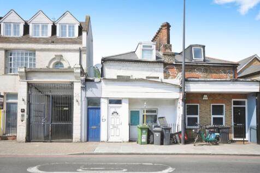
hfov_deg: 61.9
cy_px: 86
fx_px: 217
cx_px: 130
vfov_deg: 43.6
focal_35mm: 30
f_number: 10
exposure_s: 1/400
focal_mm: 20
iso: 200
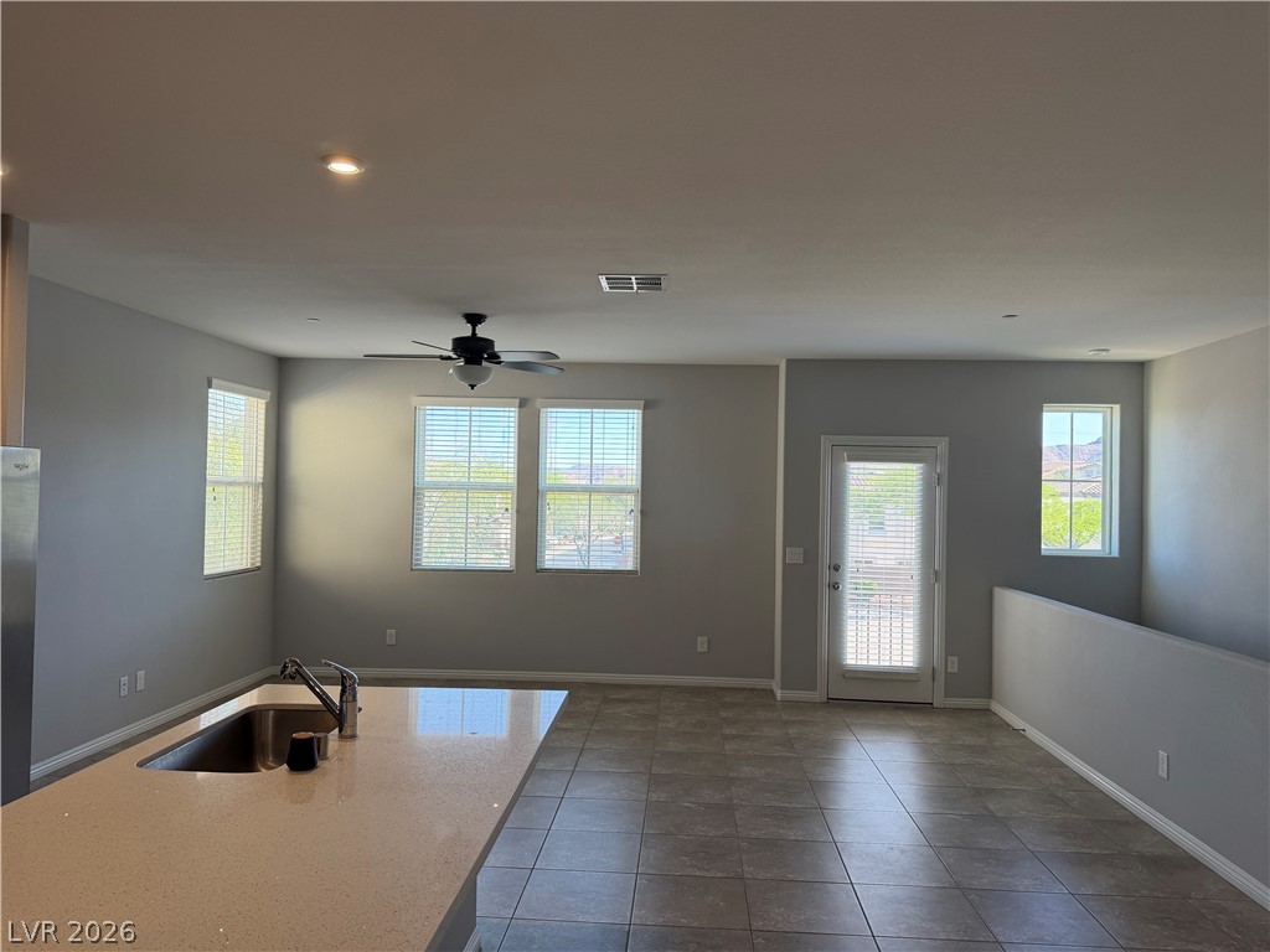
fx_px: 881
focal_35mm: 24
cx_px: 635
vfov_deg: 56.8
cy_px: 476
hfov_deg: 71.6
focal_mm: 6.76
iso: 100
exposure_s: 1/181
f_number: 1.78
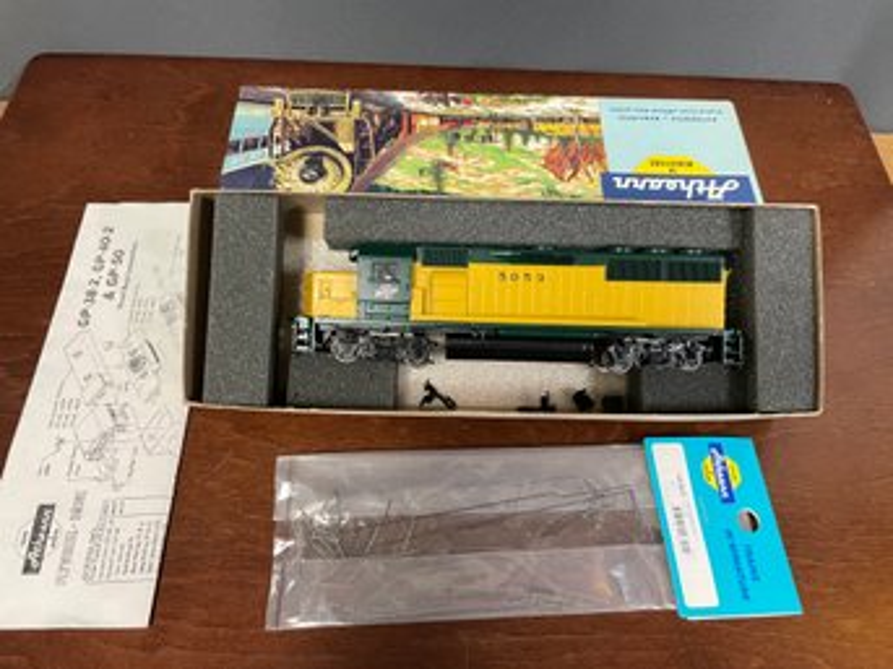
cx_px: 446
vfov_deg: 53.0
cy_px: 334
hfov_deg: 67.3
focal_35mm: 26
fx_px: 670
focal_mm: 4.2
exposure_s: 1/60
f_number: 1.6
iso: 200
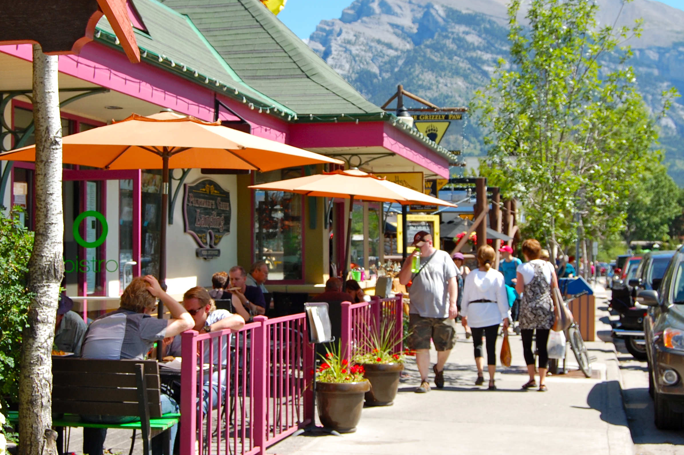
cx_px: 316
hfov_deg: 34.1
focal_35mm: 59
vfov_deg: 23.1
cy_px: 187
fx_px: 1113
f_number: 8
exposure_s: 1/250
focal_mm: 31
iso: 200
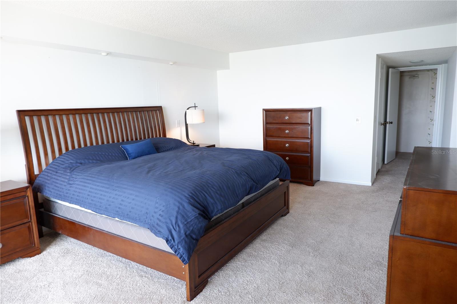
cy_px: 152
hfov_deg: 76.1
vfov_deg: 55.1
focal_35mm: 23
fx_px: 292
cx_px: 228
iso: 250
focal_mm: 15
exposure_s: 1/25
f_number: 3.5
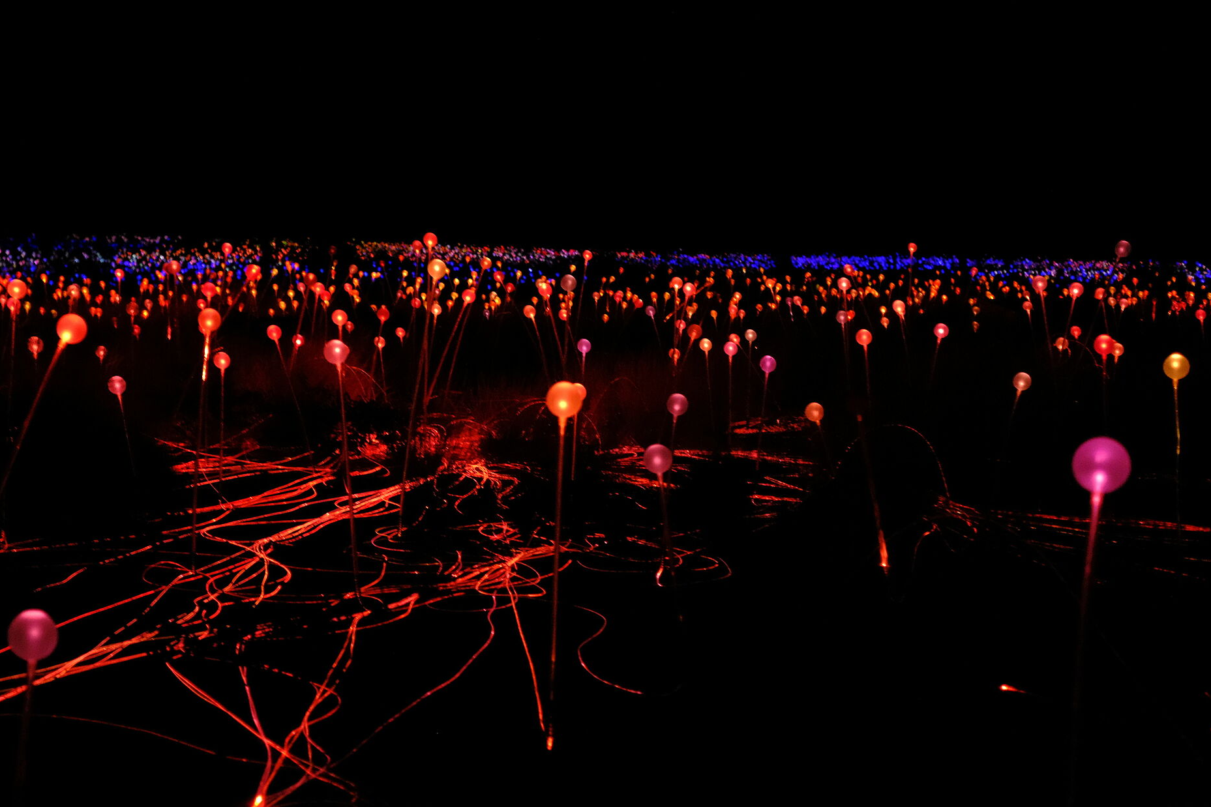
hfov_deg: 37.3
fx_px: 1783
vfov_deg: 25.5
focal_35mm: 53
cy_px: 437
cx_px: 458
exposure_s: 1/8
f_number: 3.2
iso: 6400
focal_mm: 27
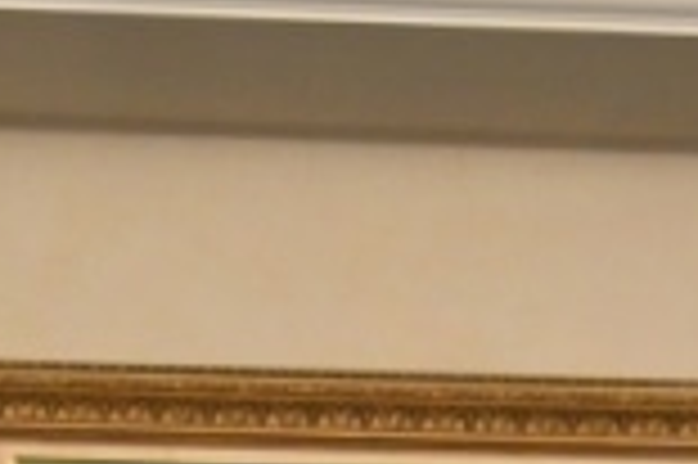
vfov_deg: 5.0
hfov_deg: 7.8
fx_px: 5133
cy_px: 1288
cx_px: 576
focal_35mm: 265
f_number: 4
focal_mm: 27
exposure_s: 1/200
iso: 640
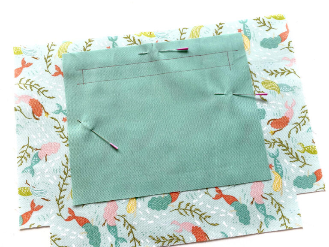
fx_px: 247
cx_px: 164
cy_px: 124
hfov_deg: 67.3
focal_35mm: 26
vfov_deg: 53.1
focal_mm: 4.2
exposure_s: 1/121
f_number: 1.8
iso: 50
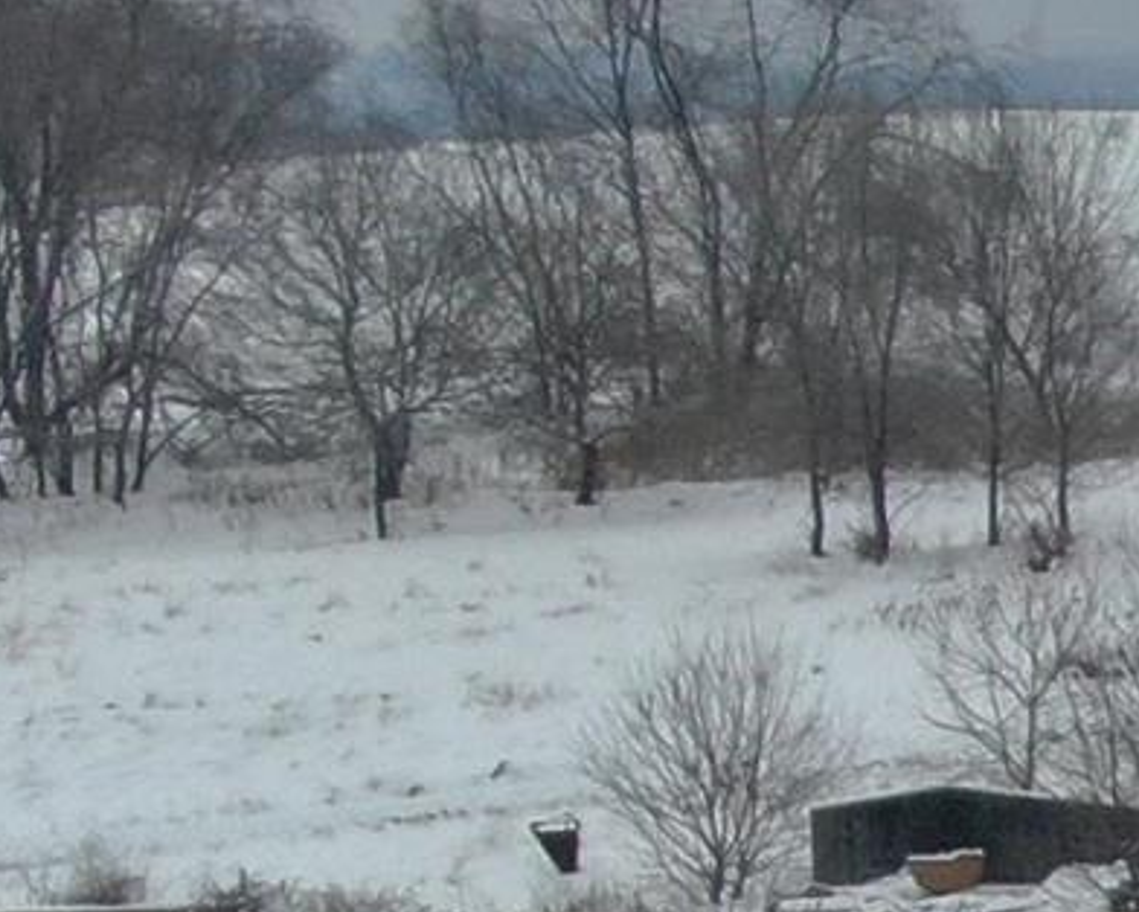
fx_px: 12378
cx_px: 3795
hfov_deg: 4.9
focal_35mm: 367
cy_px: 1391
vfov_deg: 4.2
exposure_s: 1/320
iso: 100
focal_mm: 8.6
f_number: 3.8
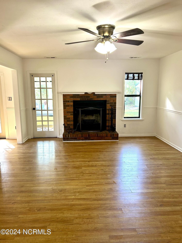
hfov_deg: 53.1
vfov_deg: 67.3
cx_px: 91
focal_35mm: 26
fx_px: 182
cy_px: 122
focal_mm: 5.7
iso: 80
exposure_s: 1/60
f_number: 1.5
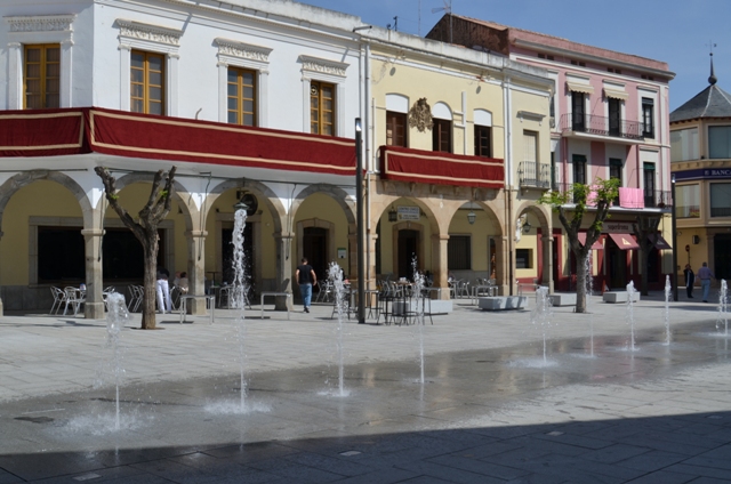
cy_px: 242
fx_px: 790
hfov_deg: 49.6
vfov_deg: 34.1
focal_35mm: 39
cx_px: 366
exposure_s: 1/200
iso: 100
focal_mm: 26
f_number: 14
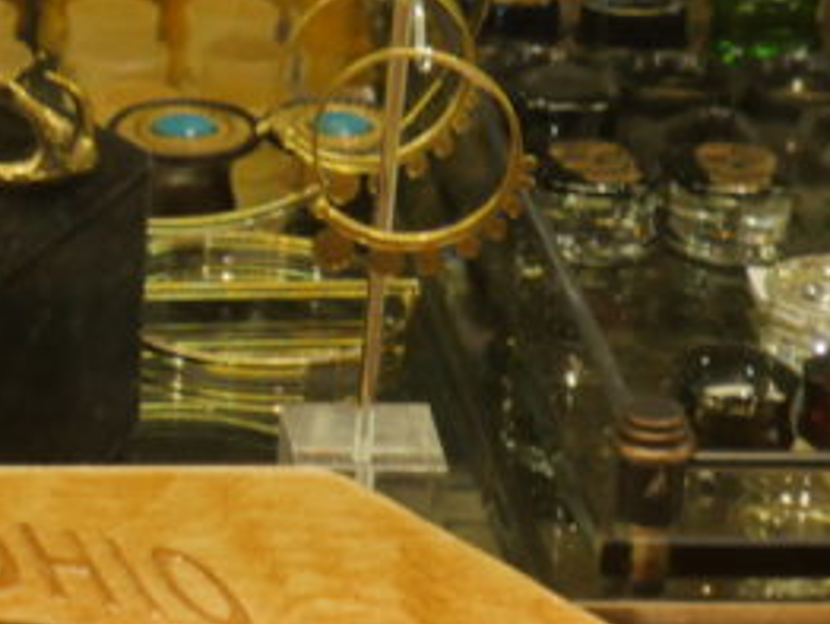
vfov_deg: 7.3
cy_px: 143
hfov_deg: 9.5
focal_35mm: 203
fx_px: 4872
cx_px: -380
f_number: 10
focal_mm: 26
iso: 200
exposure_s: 1/6
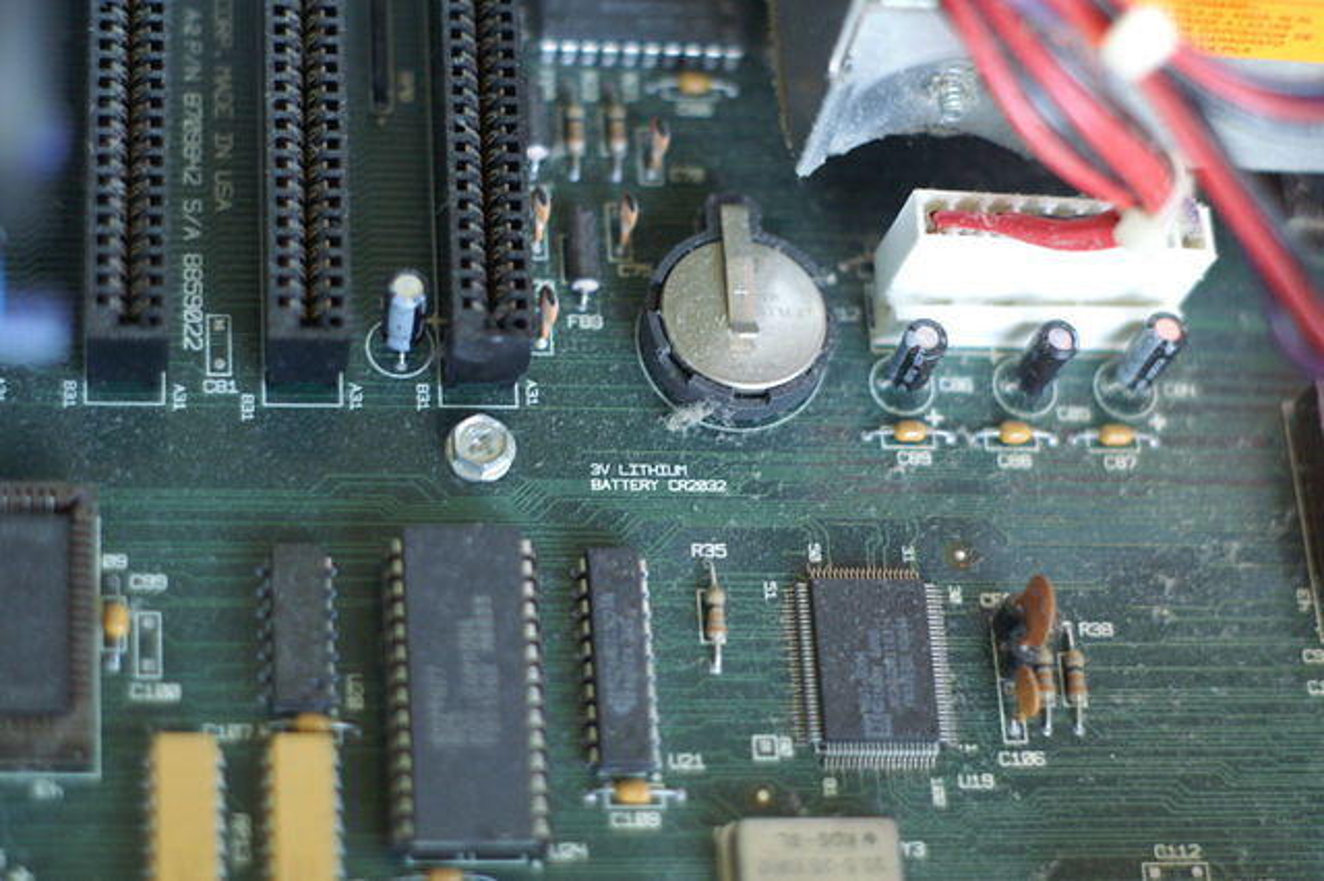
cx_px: 662
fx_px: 2757
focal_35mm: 75
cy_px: 440
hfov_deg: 27.0
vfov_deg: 18.2
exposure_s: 1/125
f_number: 2.2
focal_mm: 50
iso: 800
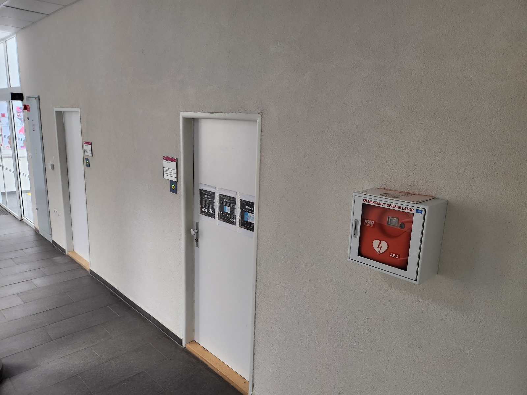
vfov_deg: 56.8
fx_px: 365
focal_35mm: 24
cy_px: 198
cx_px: 264
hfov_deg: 71.6
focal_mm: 5
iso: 320
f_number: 1.8
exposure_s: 1/45
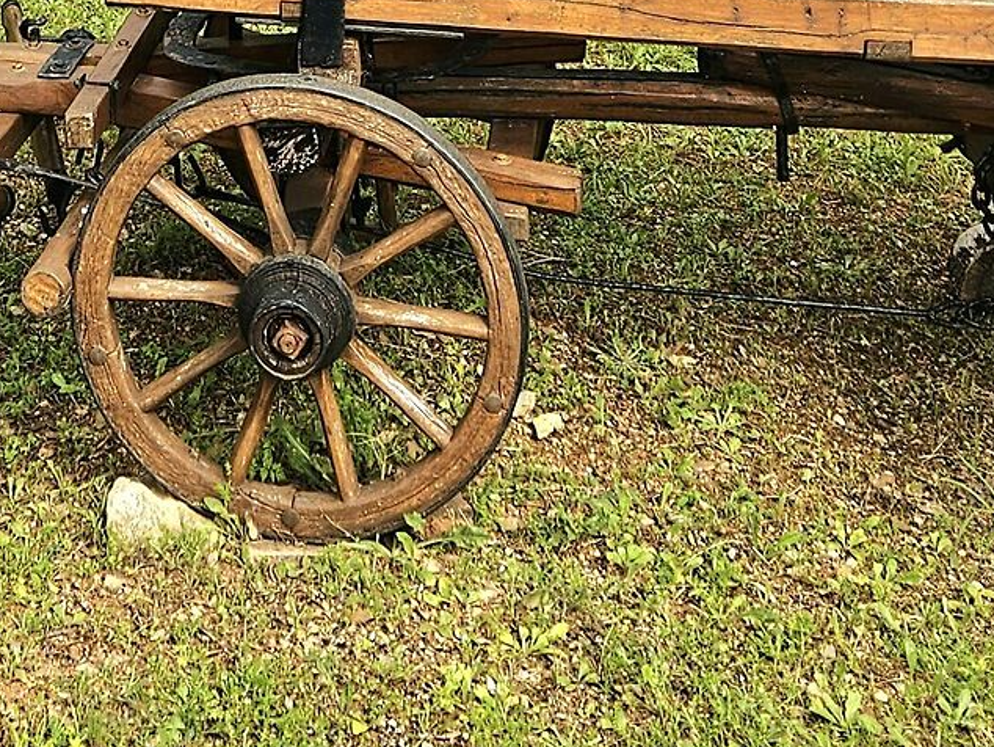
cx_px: 182
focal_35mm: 87
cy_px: -541
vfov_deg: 15.0
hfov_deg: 22.2
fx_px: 2499
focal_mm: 5.4
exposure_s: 1/667
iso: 25
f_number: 1.8
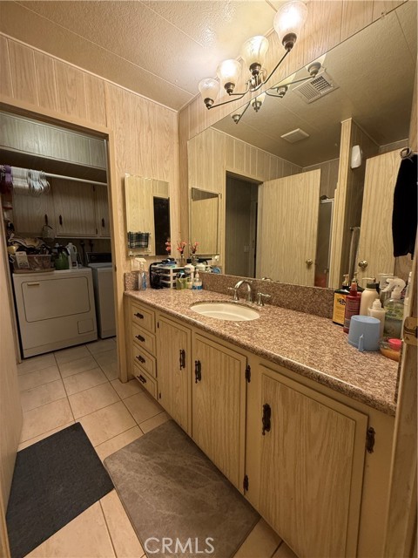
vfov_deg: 102.1
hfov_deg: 85.7
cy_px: 279
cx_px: 209
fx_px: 225
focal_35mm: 14
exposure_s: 1/60
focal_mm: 2.22
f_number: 2.2
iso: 250
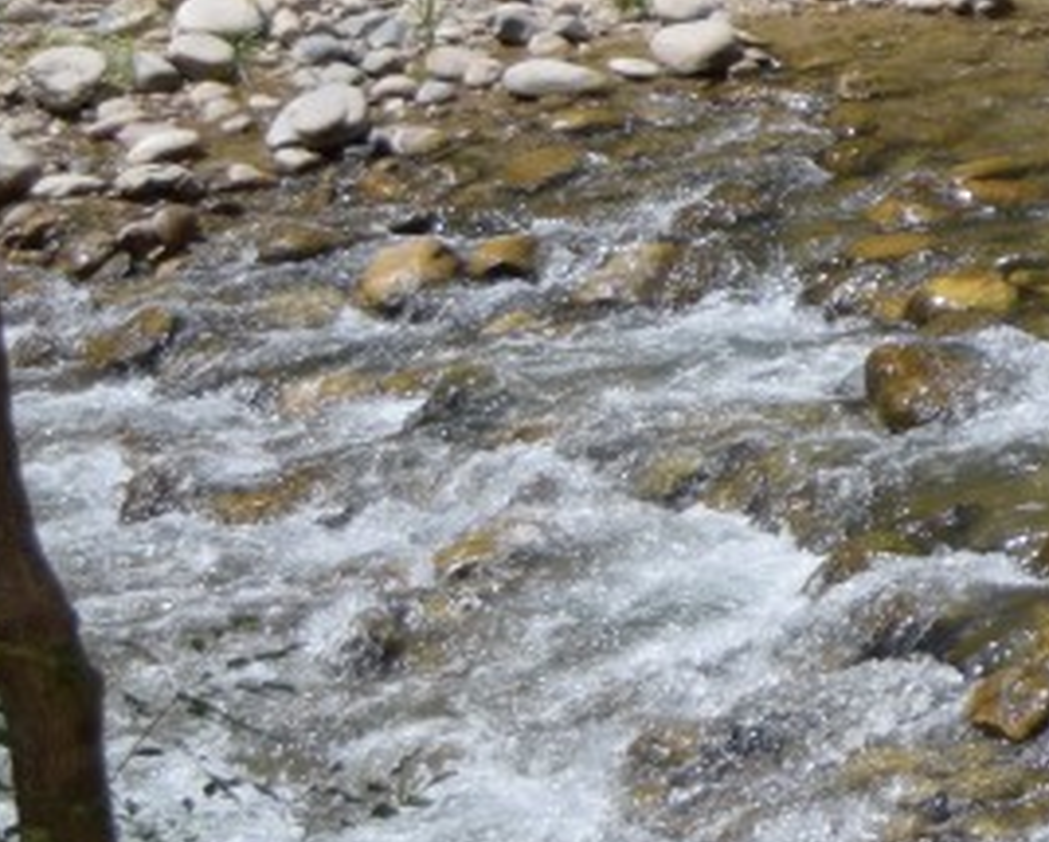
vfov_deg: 7.5
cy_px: -188
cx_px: 2525
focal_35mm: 205
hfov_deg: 8.6
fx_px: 6383
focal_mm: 29
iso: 200
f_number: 4.2
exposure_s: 1/1250
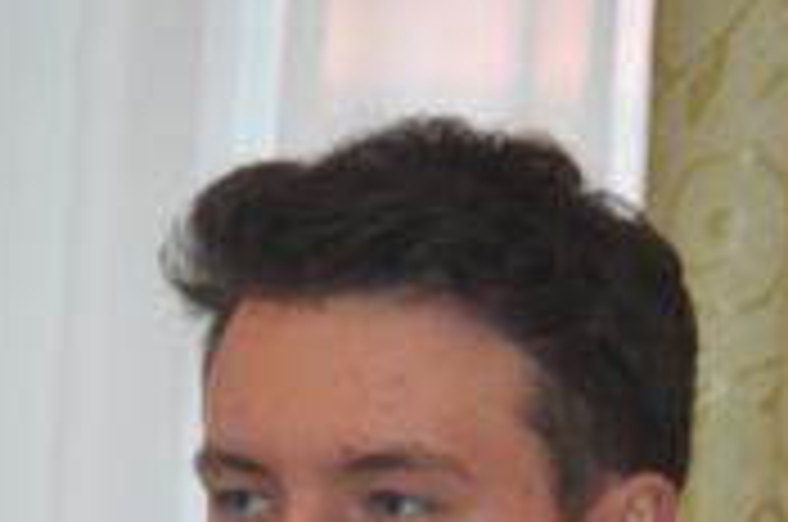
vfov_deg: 1.8
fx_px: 16824
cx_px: -315
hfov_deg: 2.7
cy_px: 934
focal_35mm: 770
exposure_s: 1/60
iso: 1600
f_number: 7.1
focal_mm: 112
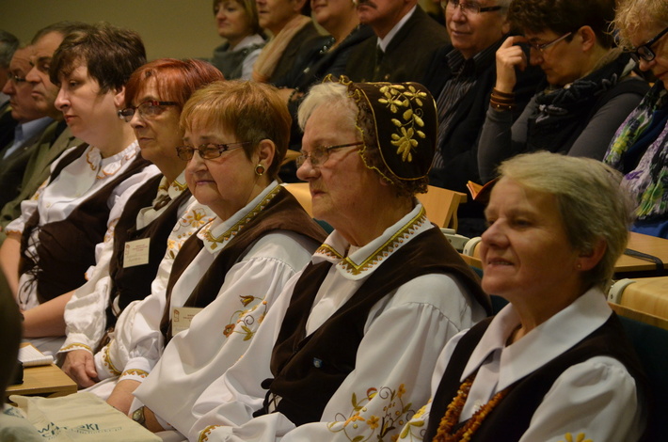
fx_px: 1944
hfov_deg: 19.5
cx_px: 334
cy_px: 221
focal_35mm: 105
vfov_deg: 13.0
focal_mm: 70
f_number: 4
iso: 1600
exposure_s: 1/100
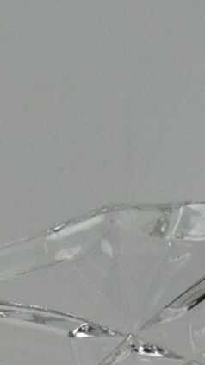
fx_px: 2580
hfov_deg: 4.5
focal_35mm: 267
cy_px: 974
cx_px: 262
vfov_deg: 7.4
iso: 1600
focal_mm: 24
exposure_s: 1/320
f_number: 9
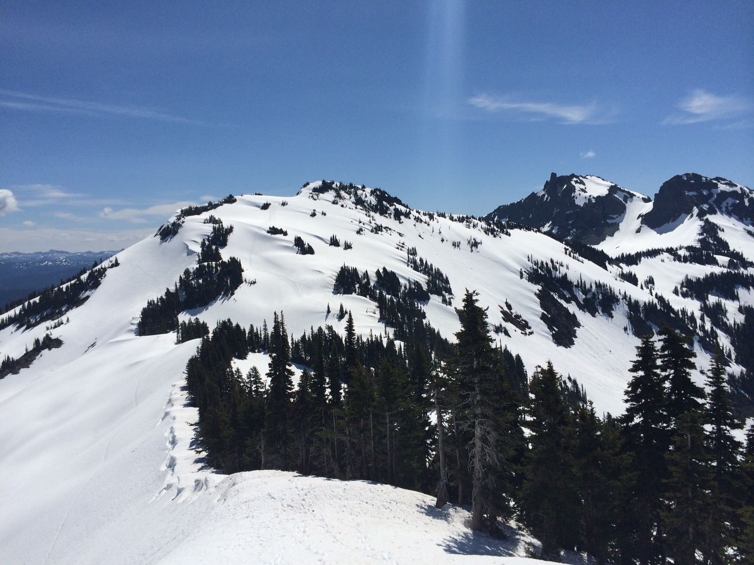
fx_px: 653
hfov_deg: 60.0
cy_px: 282
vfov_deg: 46.8
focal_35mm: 30
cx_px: 377
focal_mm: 4.12
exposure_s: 1/8264
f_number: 2.2
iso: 40
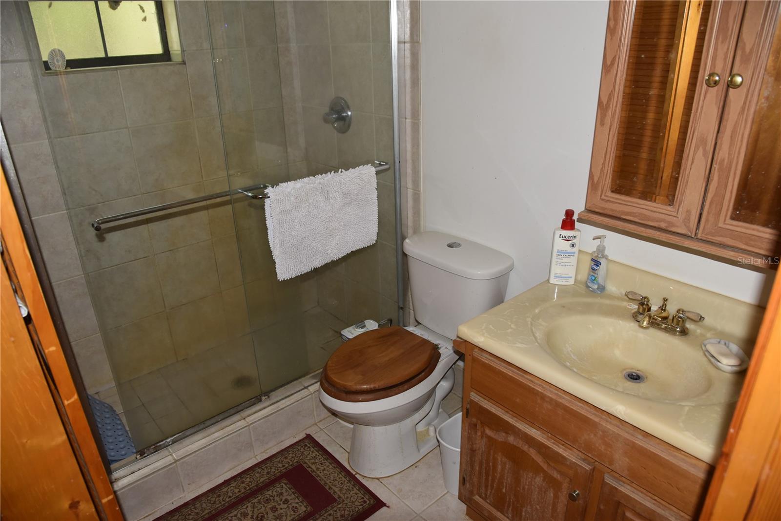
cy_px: 260
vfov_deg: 53.1
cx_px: 390
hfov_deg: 73.7
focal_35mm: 24
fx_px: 521
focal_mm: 24
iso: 1250
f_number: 5.6
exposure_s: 1/60
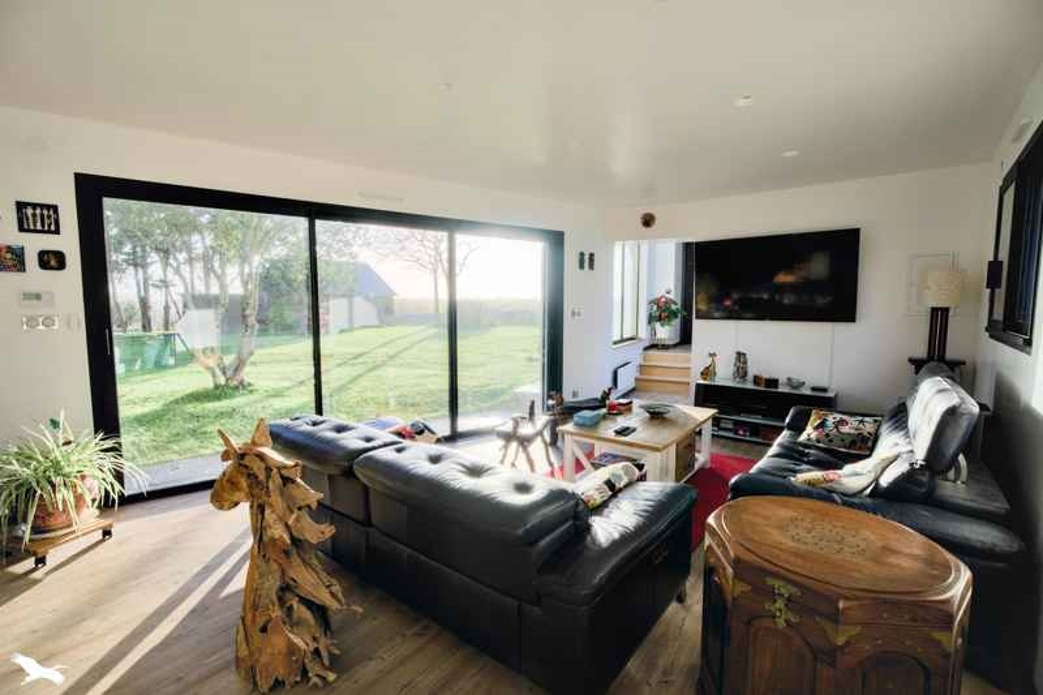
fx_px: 463
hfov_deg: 96.7
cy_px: 348
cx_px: 522
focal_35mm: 16
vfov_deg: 73.7
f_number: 8
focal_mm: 16
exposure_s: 1/2500
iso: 800
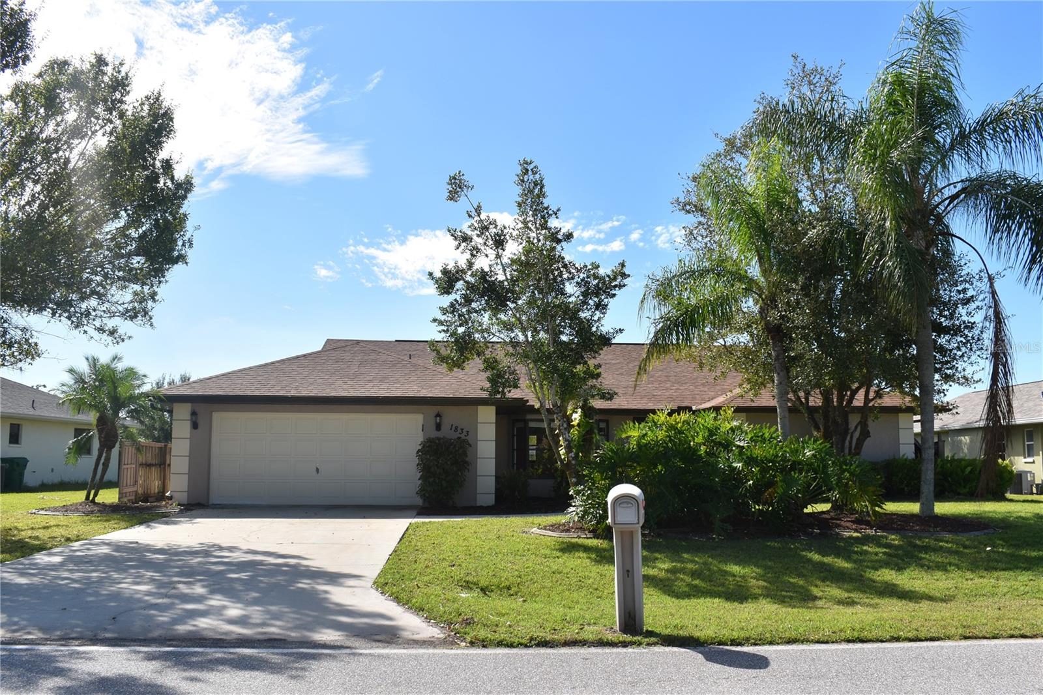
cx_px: 522
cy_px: 348
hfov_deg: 59.5
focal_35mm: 32
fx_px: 912
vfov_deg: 41.7
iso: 100
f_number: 13
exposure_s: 1/200
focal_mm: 21
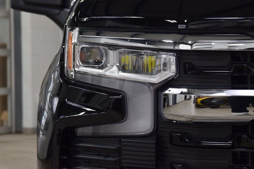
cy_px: 84
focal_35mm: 105
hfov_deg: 19.5
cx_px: 127
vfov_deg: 13.0
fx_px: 741
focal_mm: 70
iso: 720
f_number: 7.1
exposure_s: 1/30
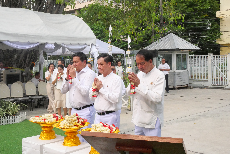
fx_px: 288
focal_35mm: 45
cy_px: 77
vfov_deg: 29.9
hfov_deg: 43.6
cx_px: 115
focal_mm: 22
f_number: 13
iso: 4000
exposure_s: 1/3200
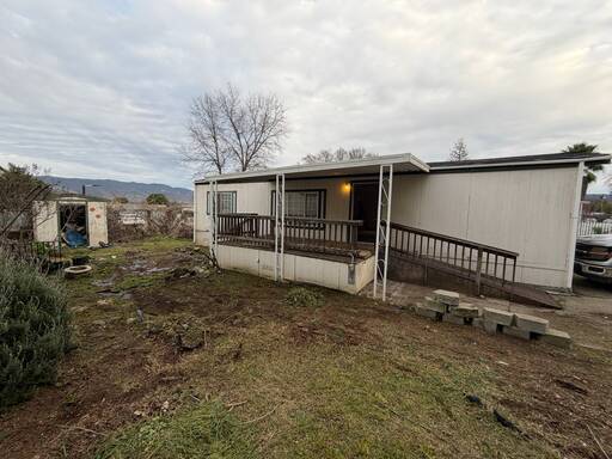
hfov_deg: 102.1
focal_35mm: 14
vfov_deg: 85.7
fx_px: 248
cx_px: 306
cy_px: 230
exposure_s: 1/193
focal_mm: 2.22
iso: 40
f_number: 2.2
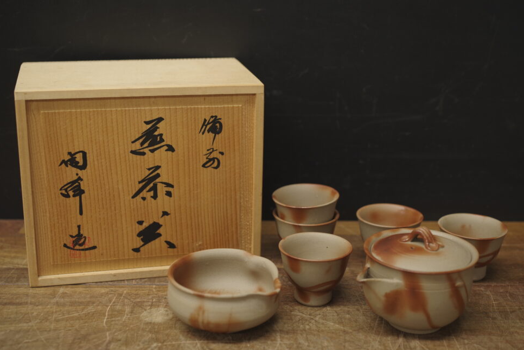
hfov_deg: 37.5
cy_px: 181
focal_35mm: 53
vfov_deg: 25.5
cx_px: 274
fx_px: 771
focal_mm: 50
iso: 800
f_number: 4
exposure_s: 1/40
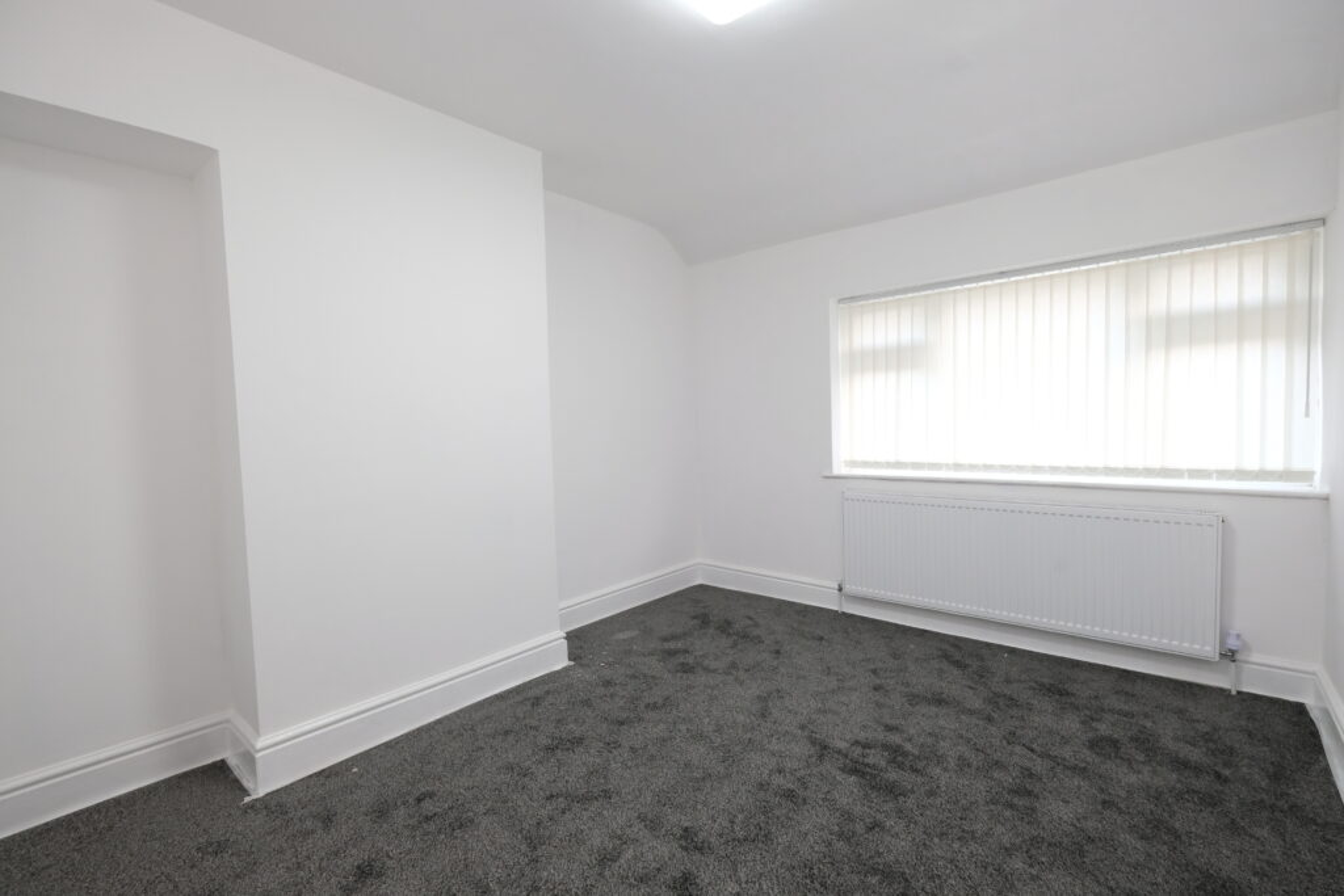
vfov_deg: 77.3
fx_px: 560
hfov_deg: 100.4
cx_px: 672
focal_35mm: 15
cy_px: 448
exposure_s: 1/56
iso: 800
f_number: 4
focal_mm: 10
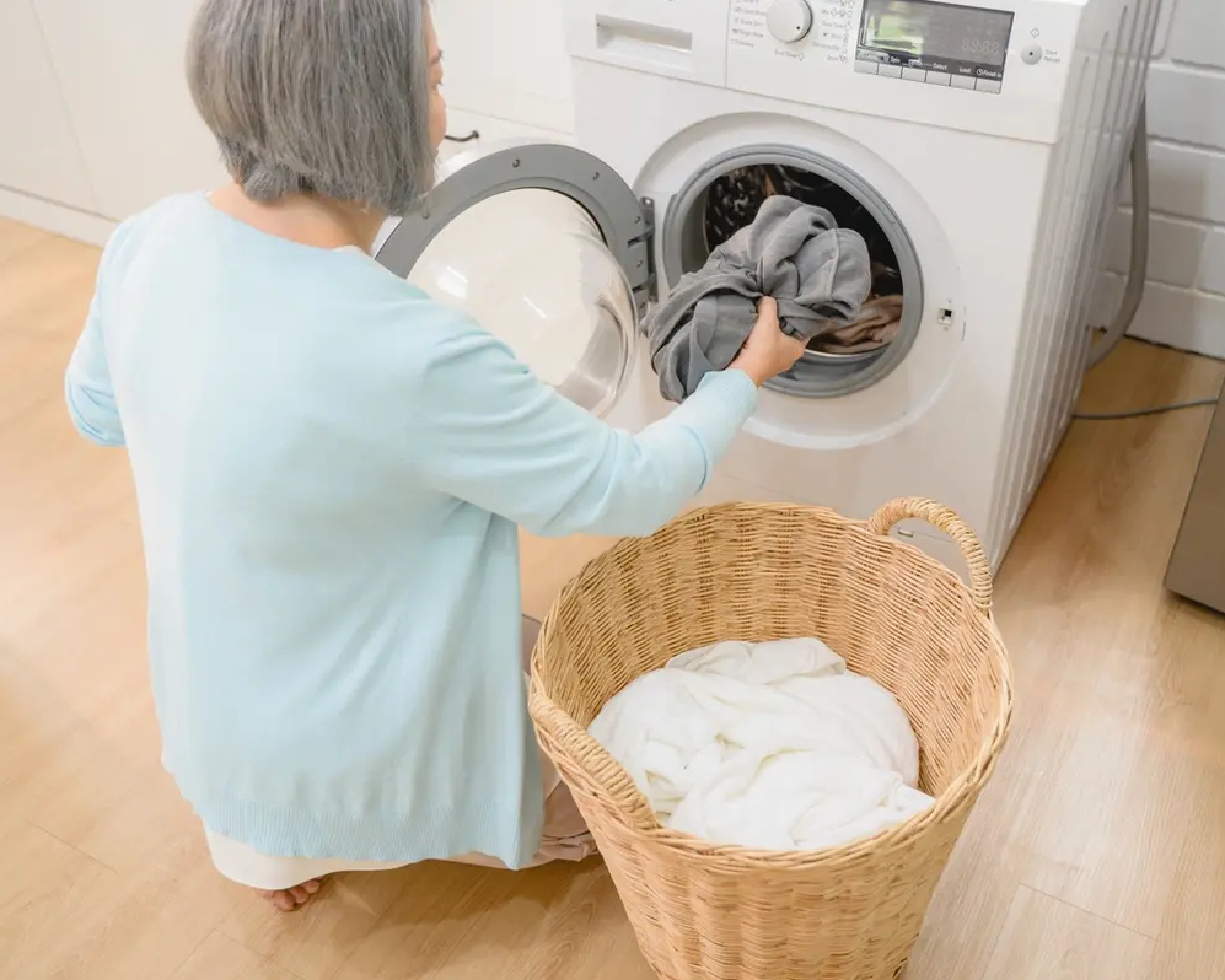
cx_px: 681
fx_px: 1290
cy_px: 490
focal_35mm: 36
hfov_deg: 50.7
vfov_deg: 41.6
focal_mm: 31.5
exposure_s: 1/320
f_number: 2.8
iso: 1000
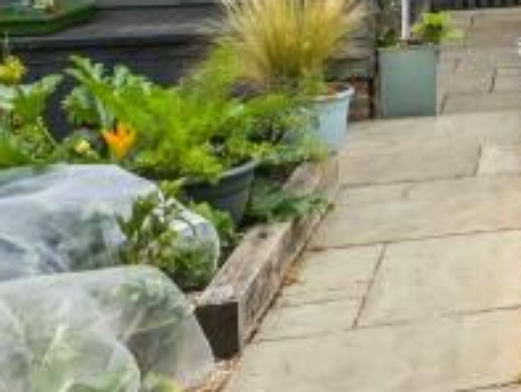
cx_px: 963
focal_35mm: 70
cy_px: -167
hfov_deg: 19.7
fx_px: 1054
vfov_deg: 18.9
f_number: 14
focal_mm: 14
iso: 400
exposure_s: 1/160
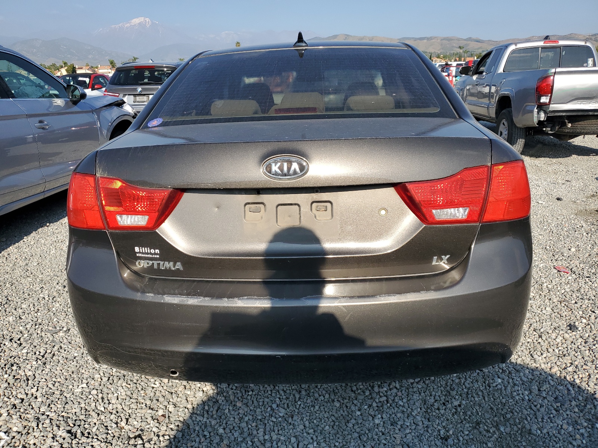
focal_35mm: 26
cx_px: 299
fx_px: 449
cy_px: 224
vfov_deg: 53.1
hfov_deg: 67.3
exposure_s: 1/3333
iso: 50
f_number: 1.5
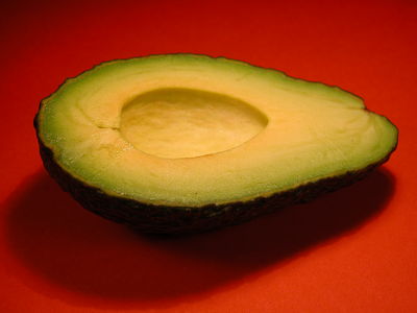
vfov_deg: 29.1
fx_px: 602
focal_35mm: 50
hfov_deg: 38.2
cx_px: 208
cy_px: 156
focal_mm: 12.7
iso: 100
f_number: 3.8
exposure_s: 1/170
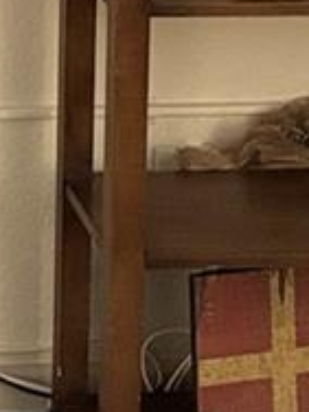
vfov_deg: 11.5
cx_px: -191
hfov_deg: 8.7
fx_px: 1976
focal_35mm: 166
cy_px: -191
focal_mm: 5.96
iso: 640
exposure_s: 1/30
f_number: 1.6
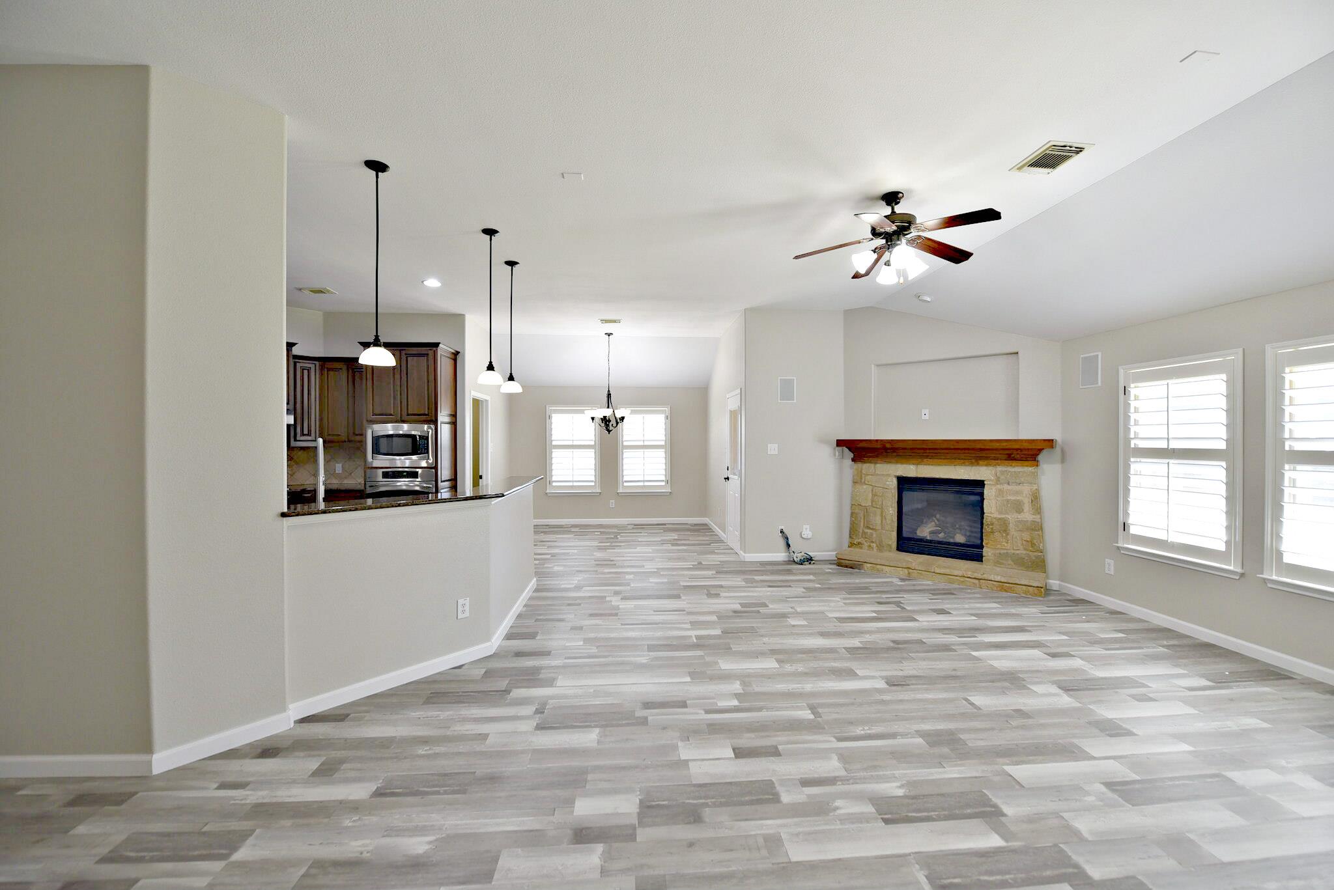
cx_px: 667
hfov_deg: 104.2
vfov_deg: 81.3
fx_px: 519
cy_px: 445
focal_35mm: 14
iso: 400
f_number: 4
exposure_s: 1/60
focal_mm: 14
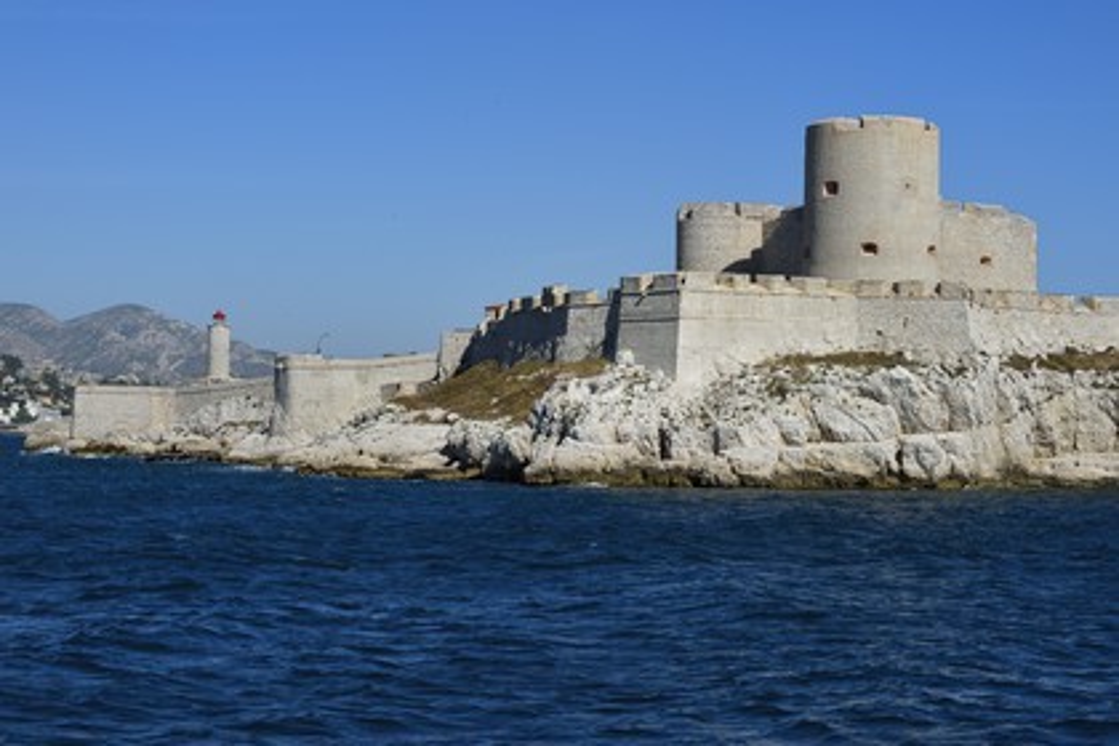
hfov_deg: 28.1
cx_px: 560
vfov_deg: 18.9
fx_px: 2238
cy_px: 373
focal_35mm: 72
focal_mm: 72
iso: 200
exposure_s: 1/800
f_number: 9
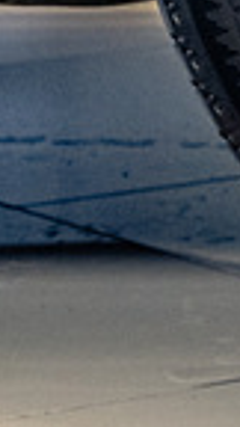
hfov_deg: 2.6
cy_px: -531
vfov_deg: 4.8
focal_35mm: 438
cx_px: 1228
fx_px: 4955
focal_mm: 59
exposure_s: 1/200
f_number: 5.6
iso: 1600
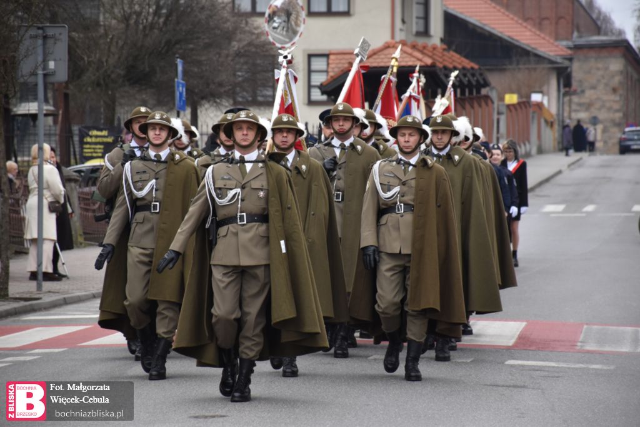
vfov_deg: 6.5
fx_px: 3734
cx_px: 320
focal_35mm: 210
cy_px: 214
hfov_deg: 9.8
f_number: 5.6
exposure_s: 1/800
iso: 800
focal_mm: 140
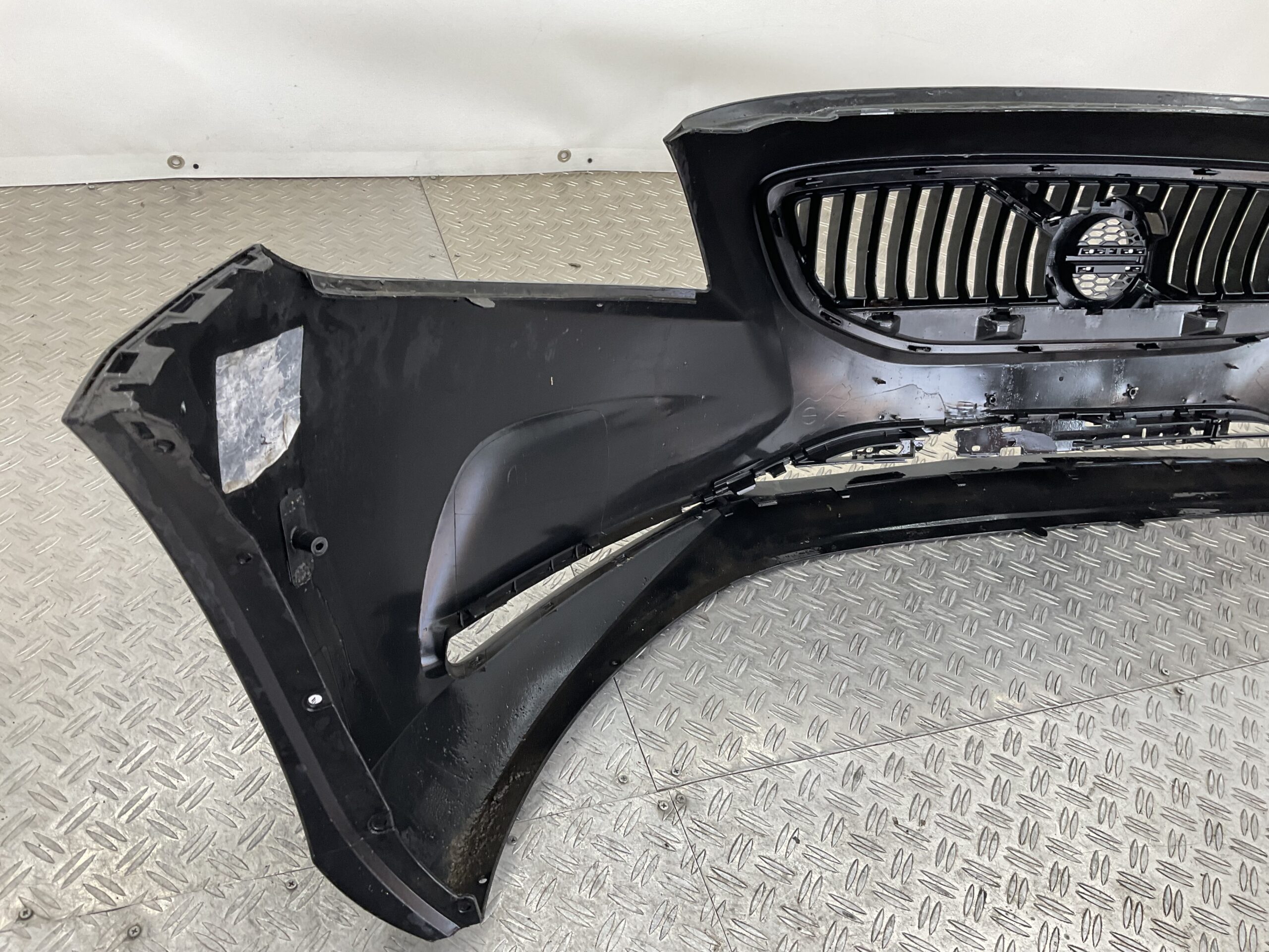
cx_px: 634
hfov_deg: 61.7
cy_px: 476
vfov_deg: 48.2
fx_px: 1063
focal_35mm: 29
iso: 40
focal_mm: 3
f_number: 1.8
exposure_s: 1/120
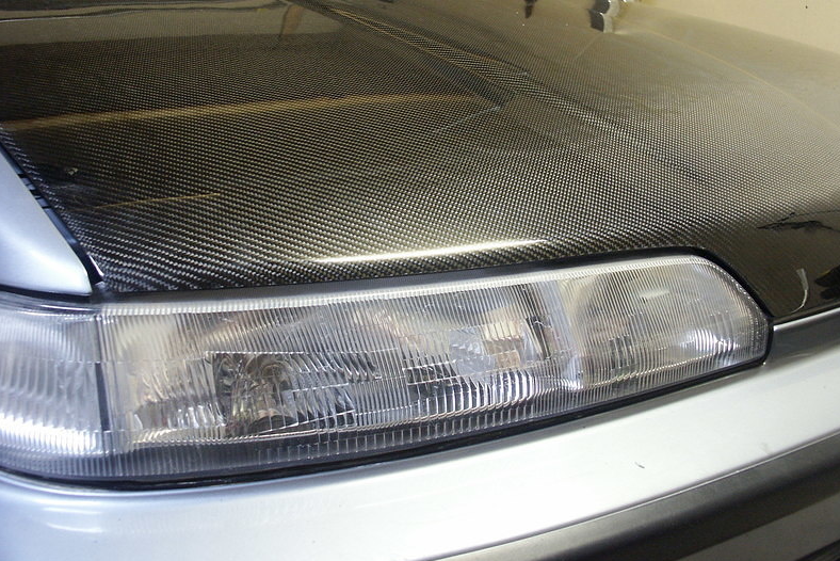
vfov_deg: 35.0
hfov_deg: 50.7
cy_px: 243
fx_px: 887
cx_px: 424
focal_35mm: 38
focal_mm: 9.48
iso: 200
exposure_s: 1/6
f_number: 2.8
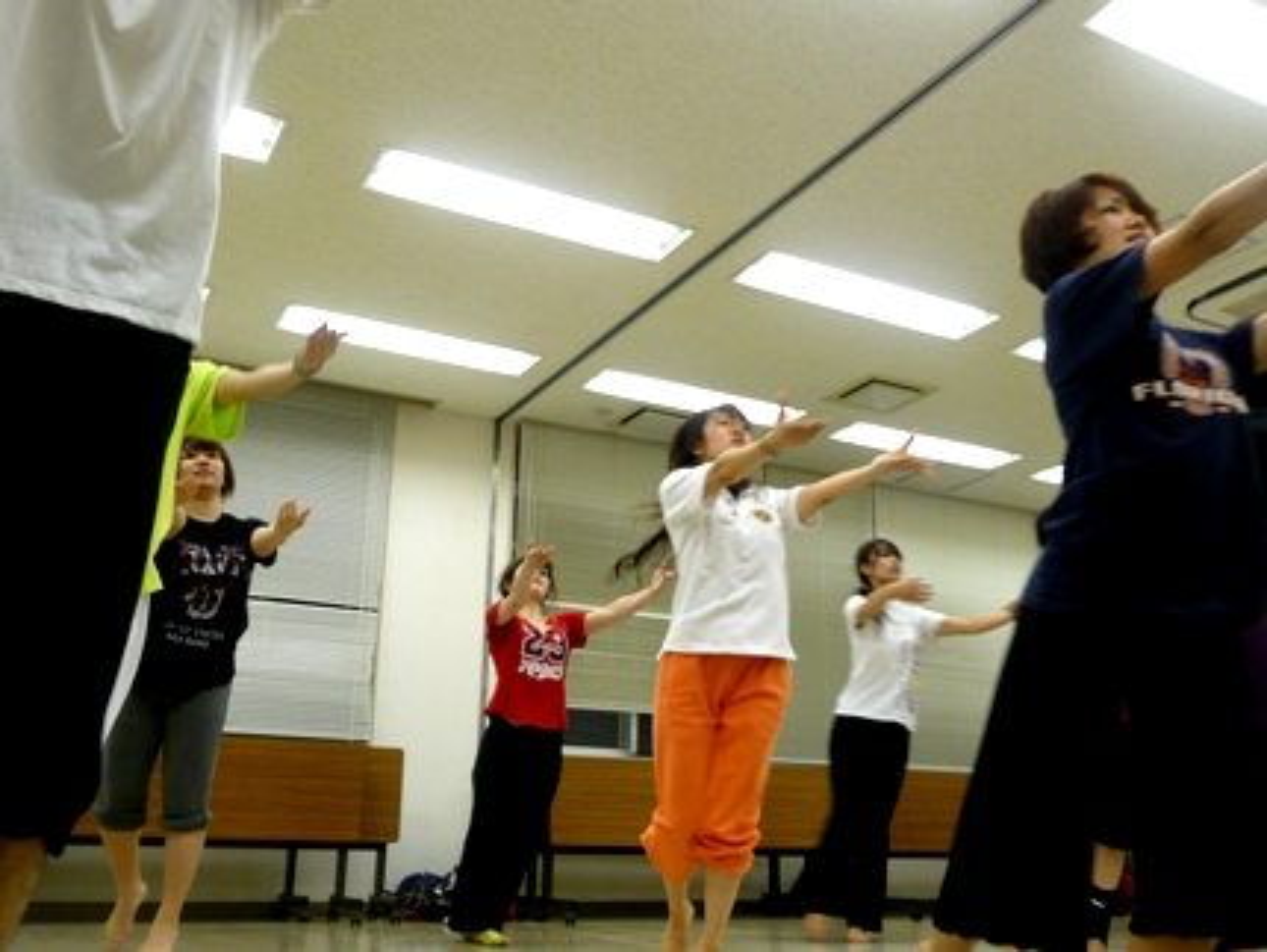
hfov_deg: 53.9
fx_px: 1245
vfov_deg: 41.8
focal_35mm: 34
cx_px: 634
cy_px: 476
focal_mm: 5.5
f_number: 3.6
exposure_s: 1/30
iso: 200
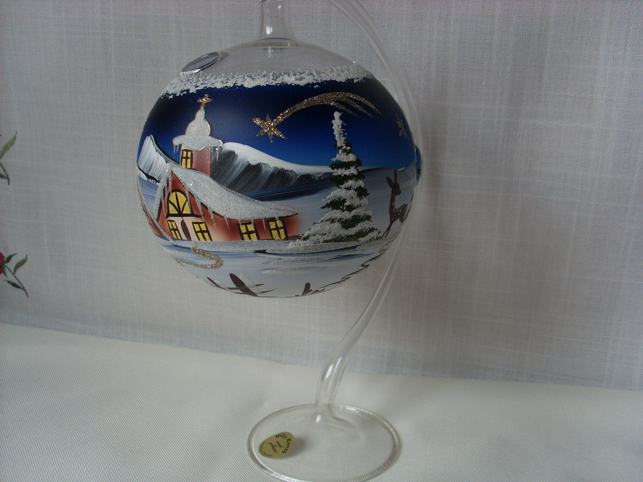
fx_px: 706
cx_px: 322
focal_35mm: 38
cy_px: 241
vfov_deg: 37.7
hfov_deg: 49.0
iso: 100
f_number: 3
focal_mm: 6.3
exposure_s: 1/90
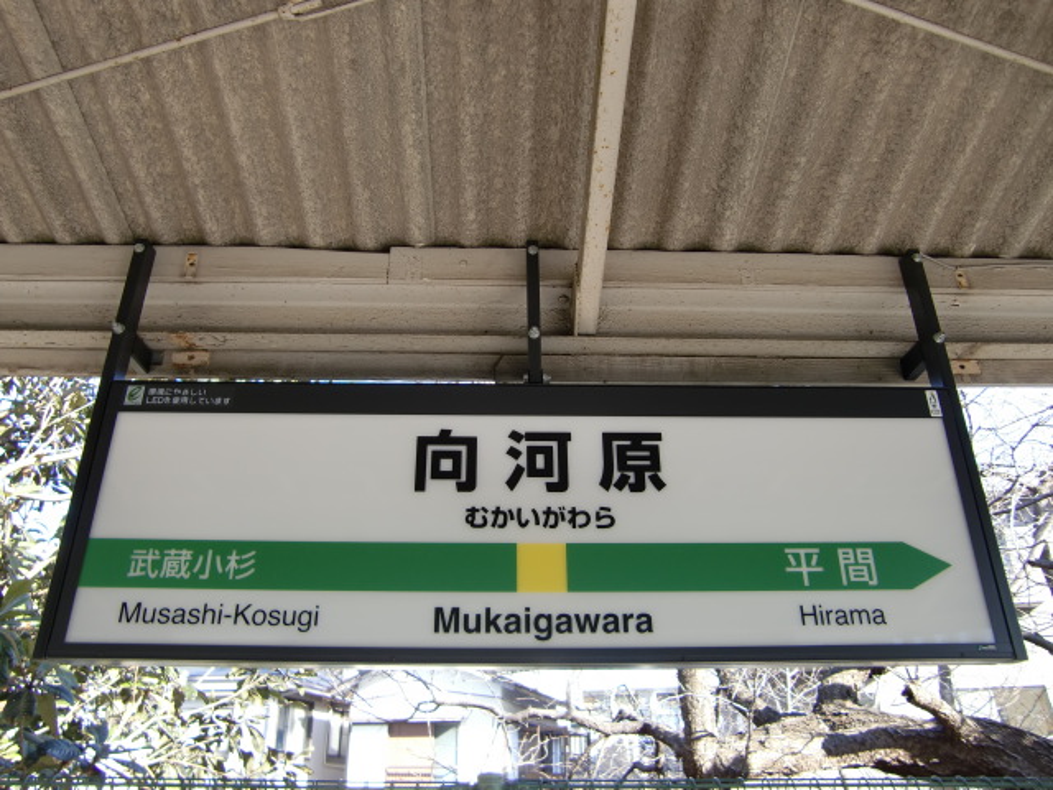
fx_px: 852
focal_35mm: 28
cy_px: 395
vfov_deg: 49.7
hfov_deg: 63.4
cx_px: 526
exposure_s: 1/125
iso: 64
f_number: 2.6
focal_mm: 4.9
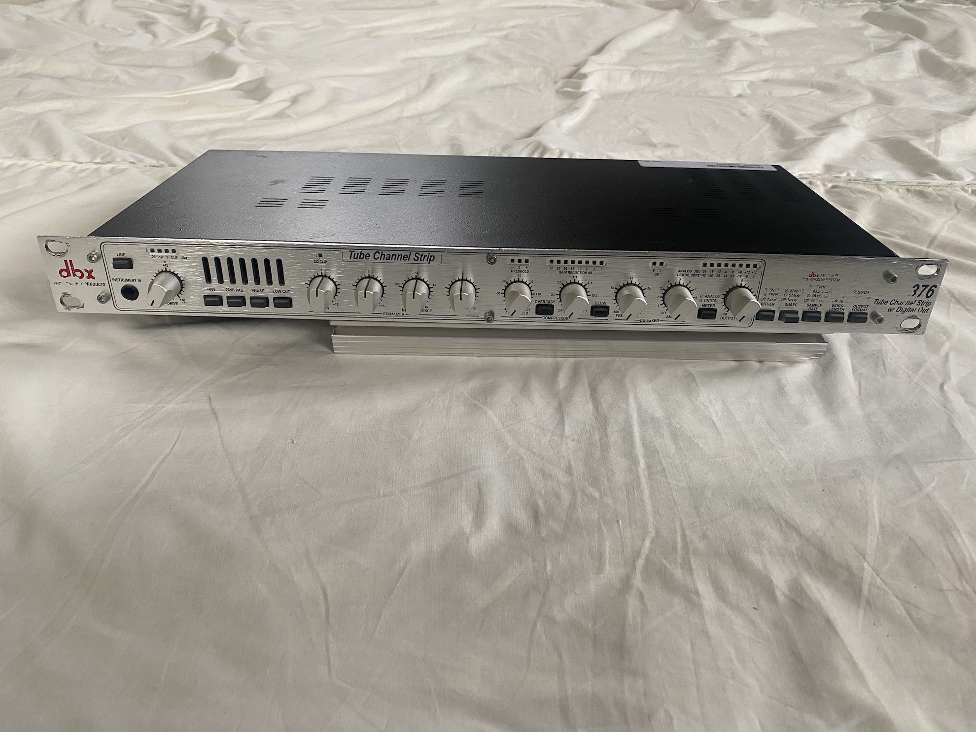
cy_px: 366
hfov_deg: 67.3
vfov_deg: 53.1
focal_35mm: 26
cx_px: 488
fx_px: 733
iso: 125
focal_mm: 4.25
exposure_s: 1/61
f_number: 1.8
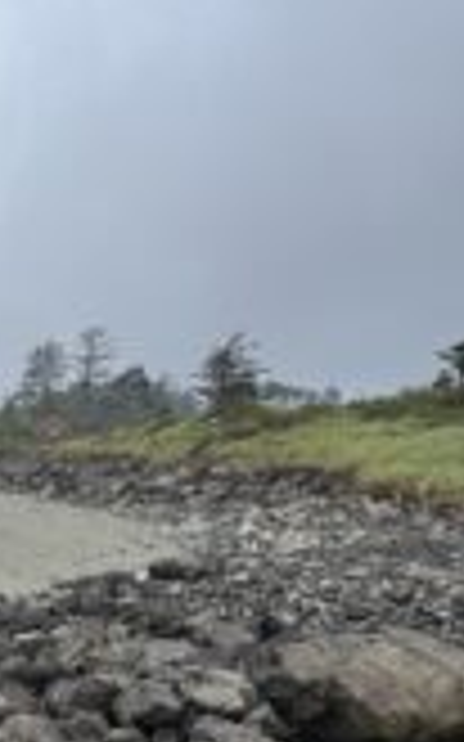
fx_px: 729
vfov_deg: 52.8
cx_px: -216
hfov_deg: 26.5
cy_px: 504
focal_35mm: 36
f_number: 2.2
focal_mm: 2.22
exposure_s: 1/1536
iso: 50
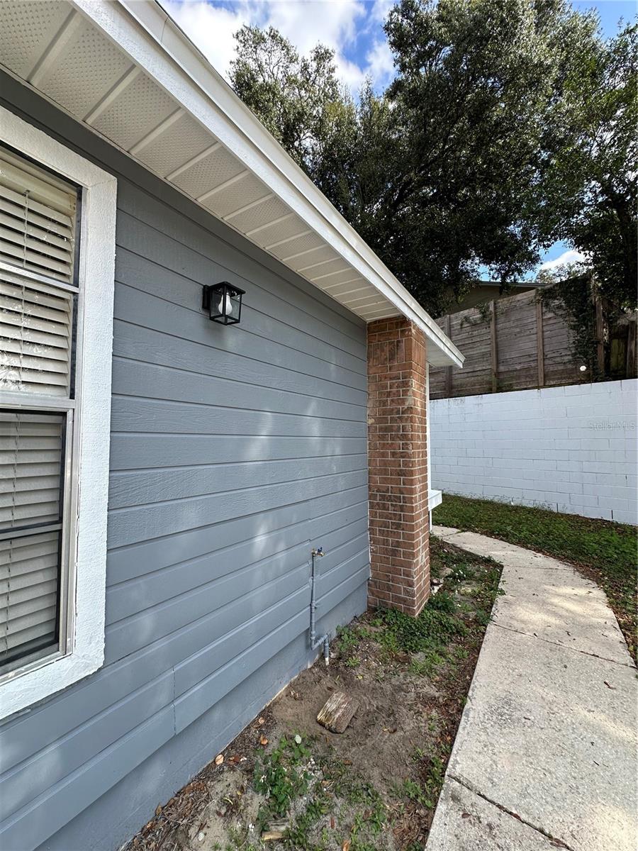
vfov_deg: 102.1
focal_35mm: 14
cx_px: 319
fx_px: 344
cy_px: 426
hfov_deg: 85.7
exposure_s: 1/443
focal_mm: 2.22
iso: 40
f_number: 2.2
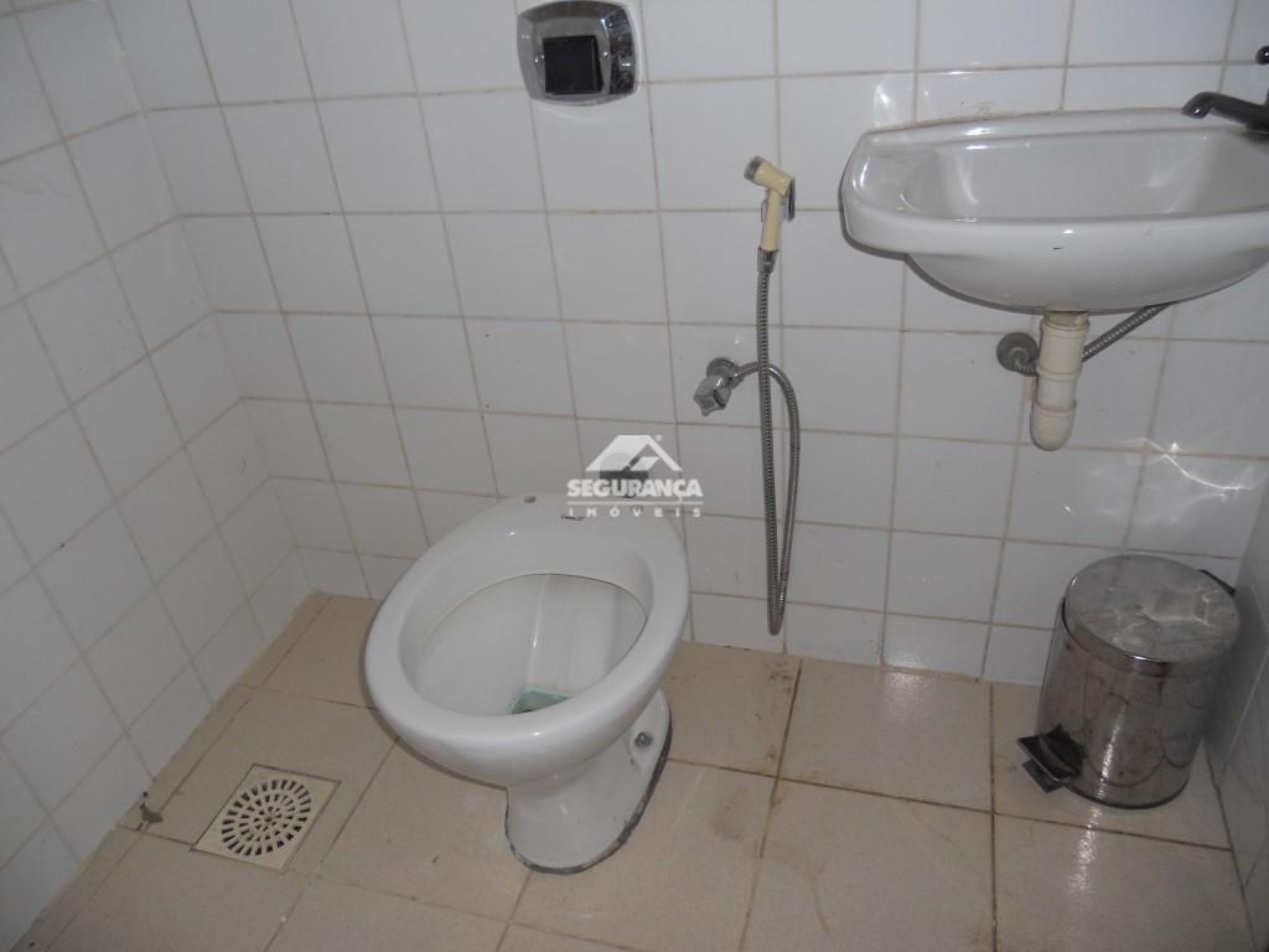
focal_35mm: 27
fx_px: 990
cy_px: 476
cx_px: 634
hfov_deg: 65.3
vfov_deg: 51.4
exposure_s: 1/25
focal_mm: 4.9
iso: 80
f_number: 3.2
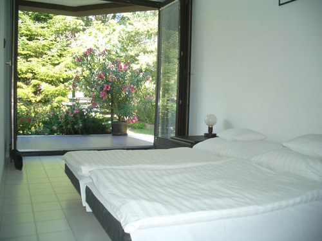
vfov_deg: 40.7
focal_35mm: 35
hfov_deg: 52.6
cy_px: 120
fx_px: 326
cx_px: 161
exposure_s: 1/160
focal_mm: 5.8
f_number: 2.6
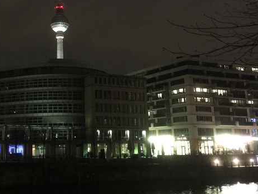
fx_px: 373
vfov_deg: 28.9
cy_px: 67
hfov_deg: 37.2
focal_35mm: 50
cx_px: 63
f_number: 2.2
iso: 500
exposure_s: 1/4
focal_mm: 4.15
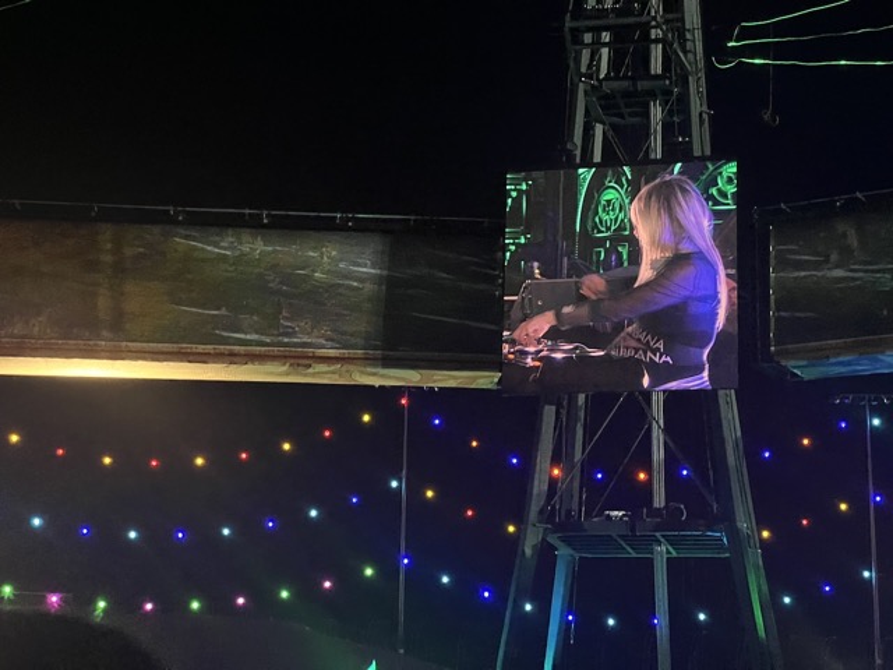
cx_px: 446
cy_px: 335
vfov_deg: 19.1
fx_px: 1986
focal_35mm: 77
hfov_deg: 25.3
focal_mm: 9
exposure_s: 1/22
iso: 1600
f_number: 2.8
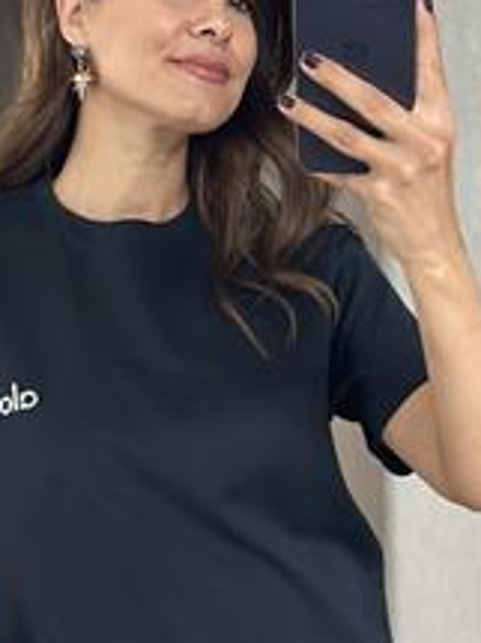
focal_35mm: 113
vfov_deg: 17.4
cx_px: 203
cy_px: 461
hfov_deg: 13.1
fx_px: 2096
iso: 400
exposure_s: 1/54
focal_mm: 6.86
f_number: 1.78
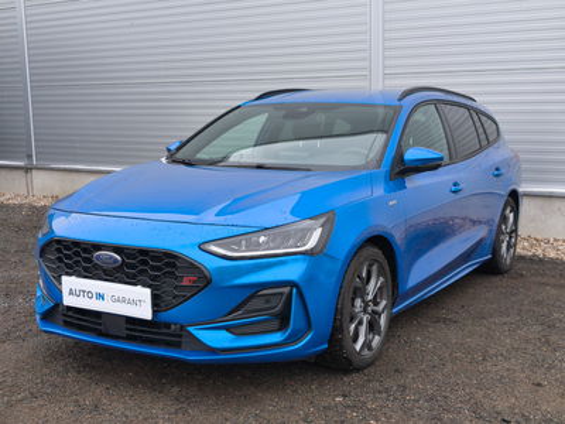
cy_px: 212
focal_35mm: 46
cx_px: 282
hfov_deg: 41.2
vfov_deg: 31.5
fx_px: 751
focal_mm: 6.57
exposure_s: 1/290
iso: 50
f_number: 1.6
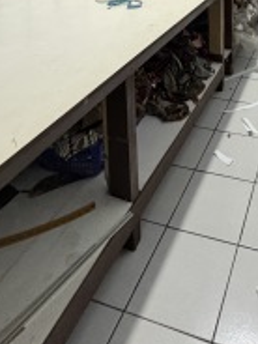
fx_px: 348
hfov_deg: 37.8
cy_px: -65
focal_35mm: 35
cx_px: 236
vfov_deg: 39.0
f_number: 2.2
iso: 640
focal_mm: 2.22
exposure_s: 1/50
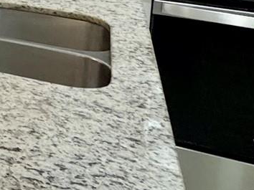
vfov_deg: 16.4
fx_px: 594
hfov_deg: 17.1
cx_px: -265
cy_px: -107
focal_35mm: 81
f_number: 2.2
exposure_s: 1/120
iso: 250
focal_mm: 2.22
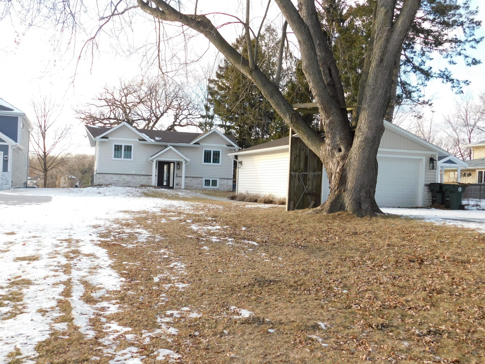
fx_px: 504
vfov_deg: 39.7
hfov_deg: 51.4
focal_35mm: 36
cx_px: 242
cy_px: 182
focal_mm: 6.3
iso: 125
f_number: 3.5
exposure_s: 1/200
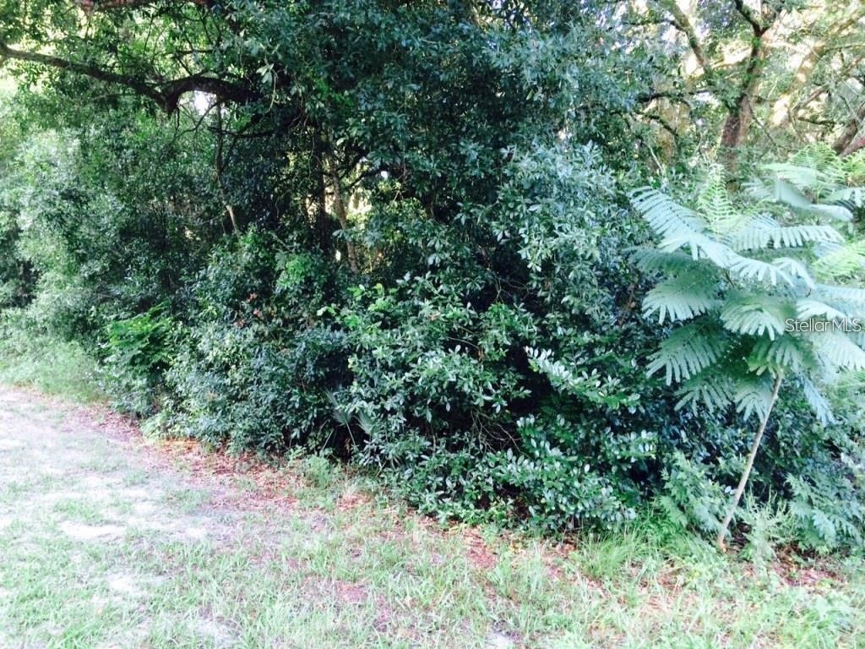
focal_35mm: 29
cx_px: 432
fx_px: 725
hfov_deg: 61.7
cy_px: 324
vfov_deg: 48.2
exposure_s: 1/30
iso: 40
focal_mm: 4.15
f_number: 2.2
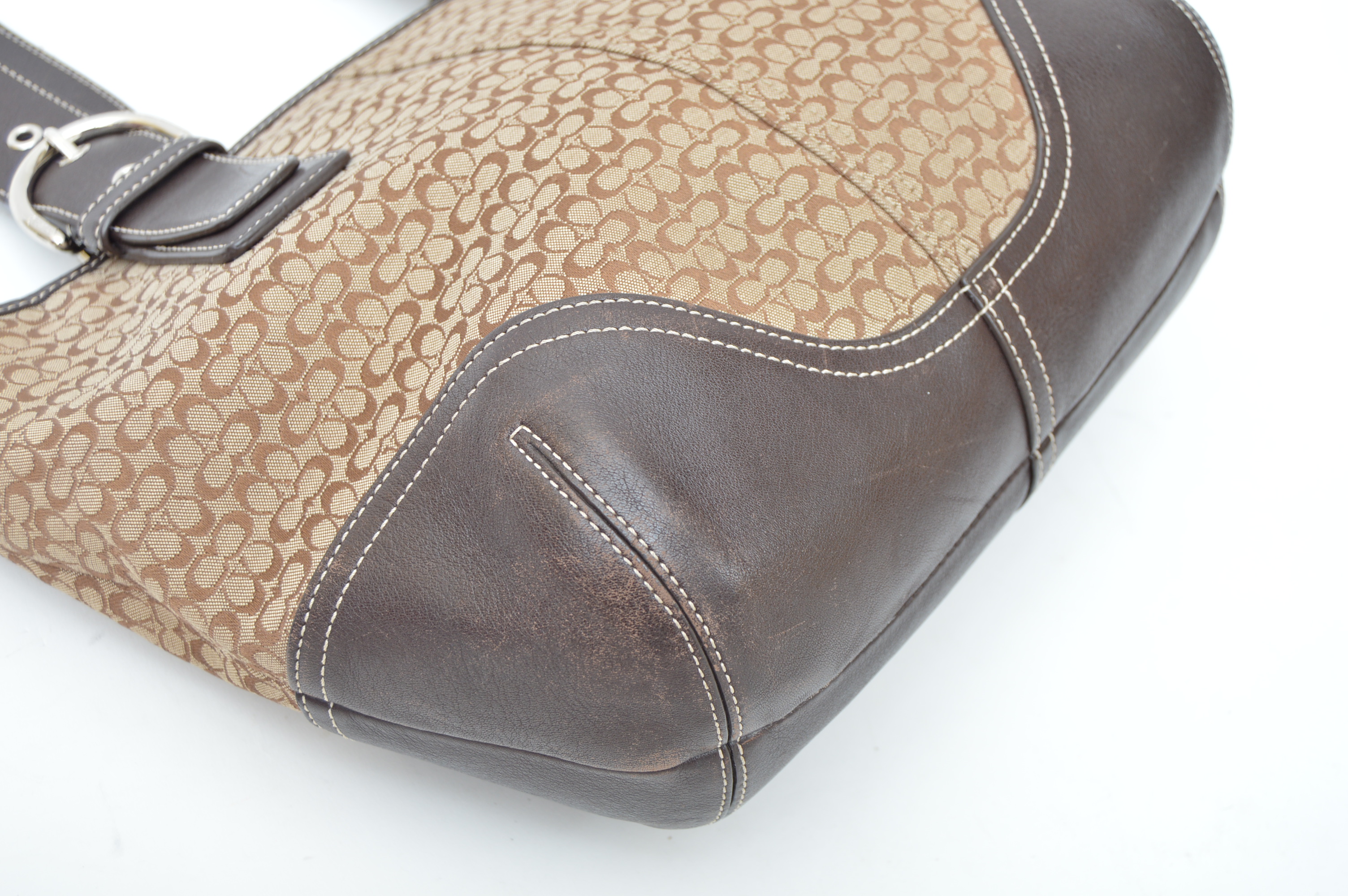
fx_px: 1683
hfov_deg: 43.6
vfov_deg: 29.8
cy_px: 448
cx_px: 674
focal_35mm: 45
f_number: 4.2
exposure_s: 1/160
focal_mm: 30
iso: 200
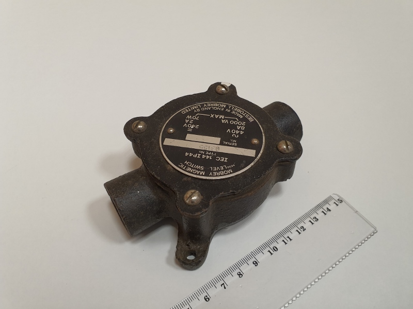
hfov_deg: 67.3
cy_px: 154
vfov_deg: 53.1
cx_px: 206
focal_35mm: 26
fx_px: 310
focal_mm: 4.3
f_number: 2.4
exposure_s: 1/50
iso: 200
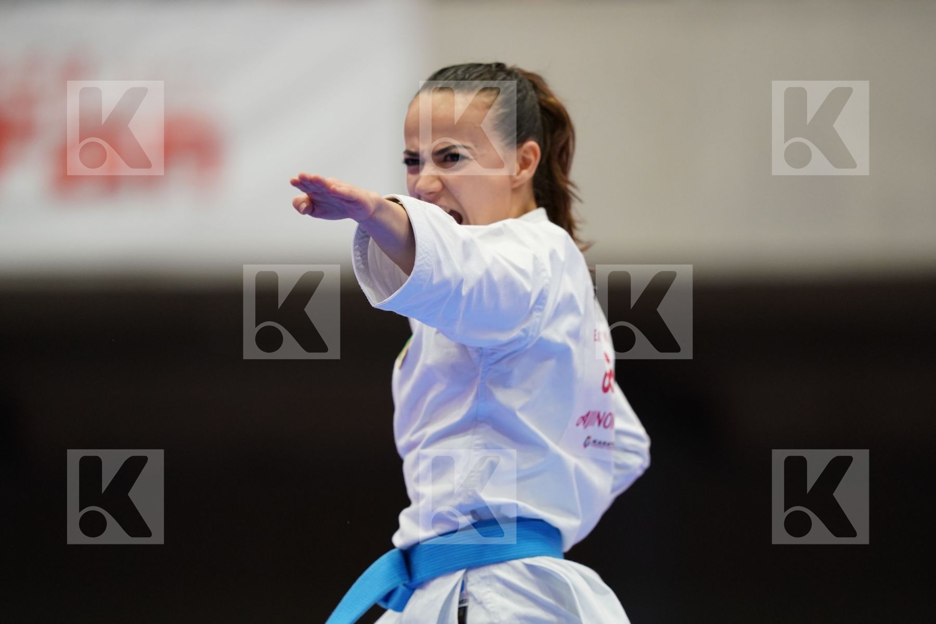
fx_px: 10399
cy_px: 312
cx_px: 468
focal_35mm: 400
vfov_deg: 3.4
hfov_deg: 5.2
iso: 2000
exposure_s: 1/500
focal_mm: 400
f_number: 2.8
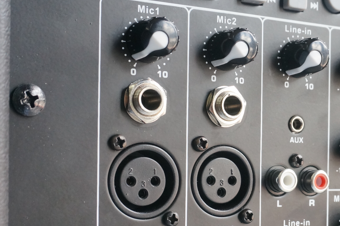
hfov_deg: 26.3
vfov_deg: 17.8
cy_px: 167
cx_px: 261
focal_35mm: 76
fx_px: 717
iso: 800
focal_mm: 24
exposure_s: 1/100
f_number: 6.3
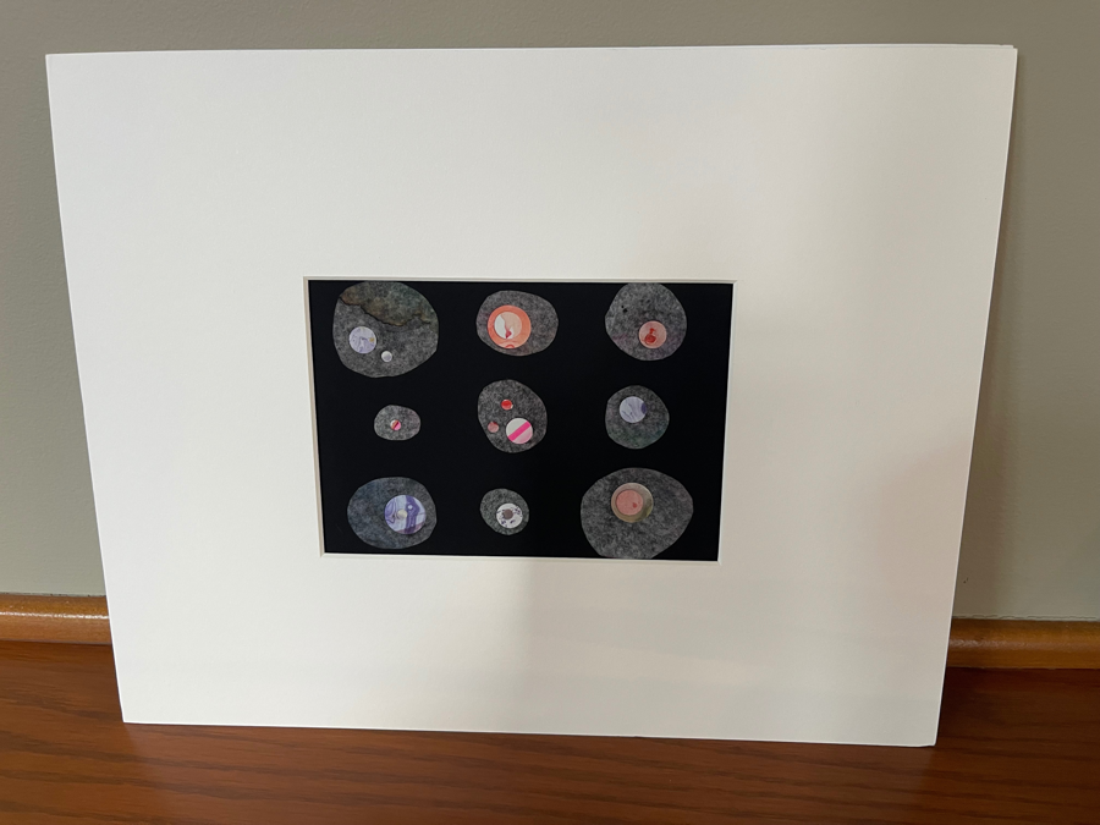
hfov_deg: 69.4
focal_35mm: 25
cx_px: 550
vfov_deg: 54.9
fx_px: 794
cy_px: 412
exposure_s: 1/60
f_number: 1.6
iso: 125
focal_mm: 5.1
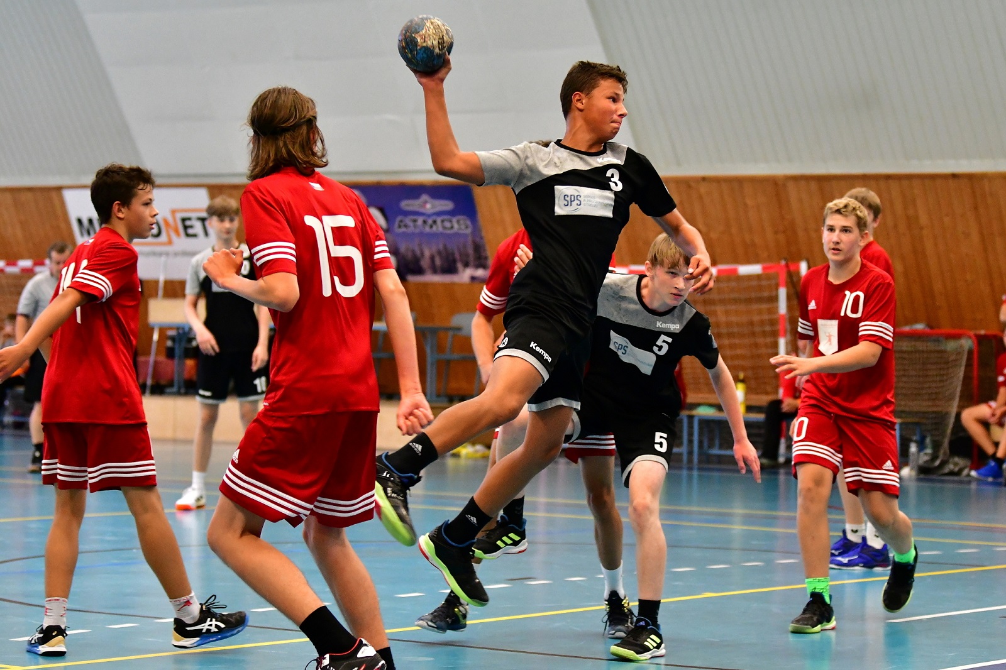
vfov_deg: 13.0
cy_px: 335
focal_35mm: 105
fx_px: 2933
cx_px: 503
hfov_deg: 19.5
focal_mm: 70
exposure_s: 1/500
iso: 2500
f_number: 2.8
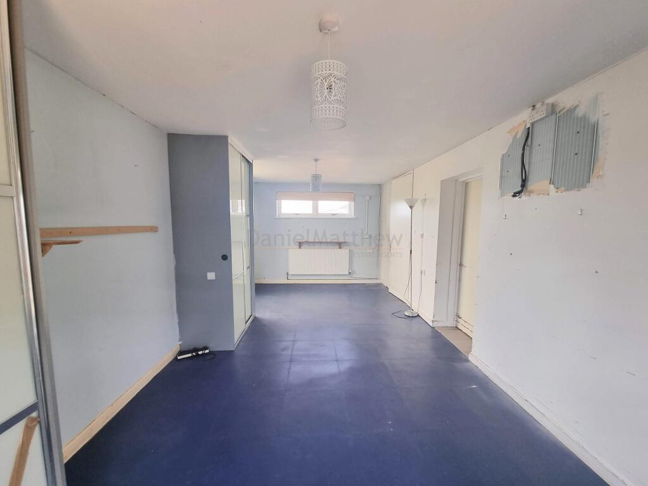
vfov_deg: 89.9
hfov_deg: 106.2
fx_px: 243
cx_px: 324
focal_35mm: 13
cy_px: 243
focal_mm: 2.2
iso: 80
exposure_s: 1/50
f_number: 2.2
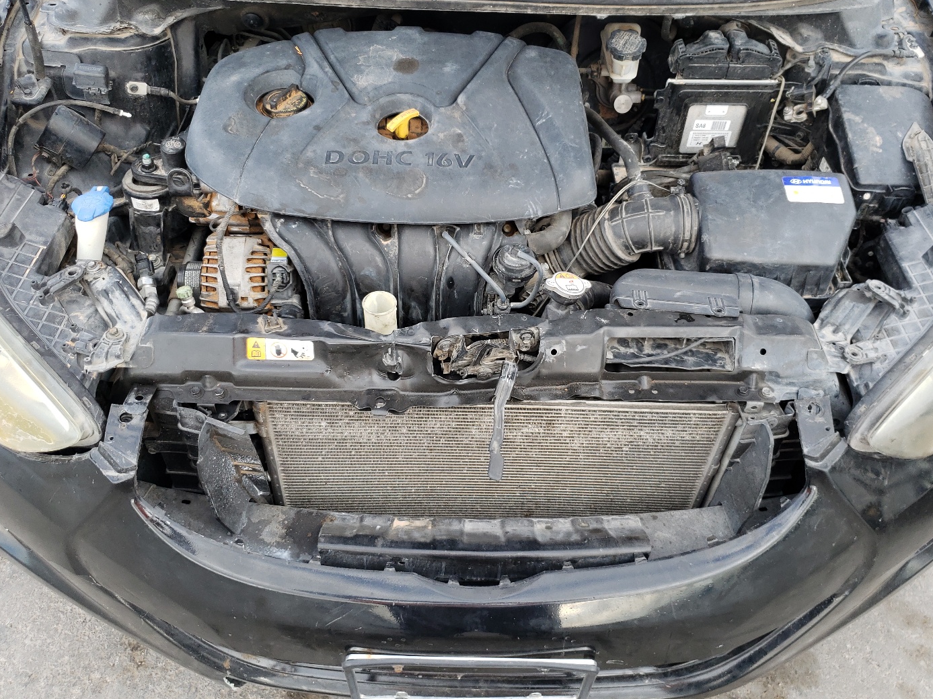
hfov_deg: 60.0
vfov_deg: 46.8
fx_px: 809
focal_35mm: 30
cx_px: 479
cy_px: 332
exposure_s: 1/222
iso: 50
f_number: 1.5
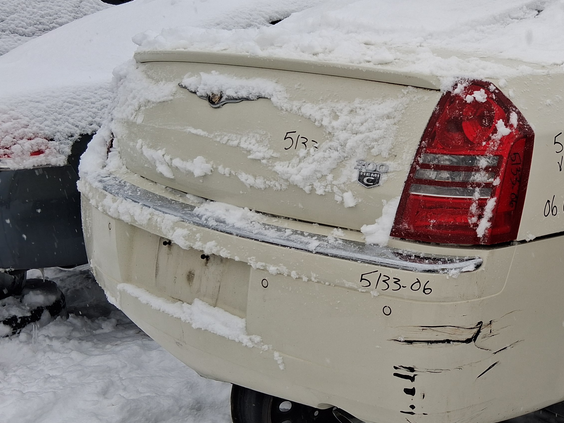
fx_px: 766
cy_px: 193
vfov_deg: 30.9
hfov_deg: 38.1
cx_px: 489
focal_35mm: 47
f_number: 1.8
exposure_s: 1/110
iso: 25
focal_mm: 3.98
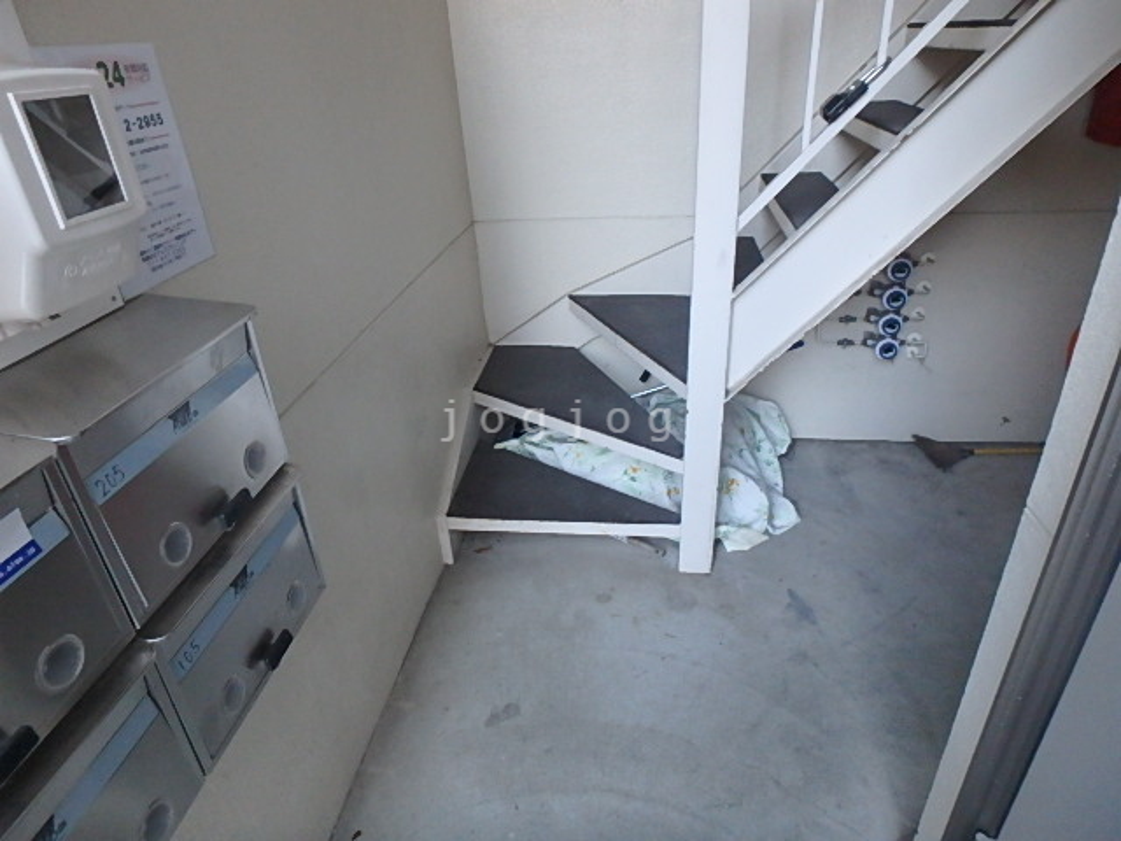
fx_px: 680
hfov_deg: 79.0
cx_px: 560
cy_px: 420
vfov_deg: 63.4
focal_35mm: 21
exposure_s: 1/30
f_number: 3.5
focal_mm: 3.7
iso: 500
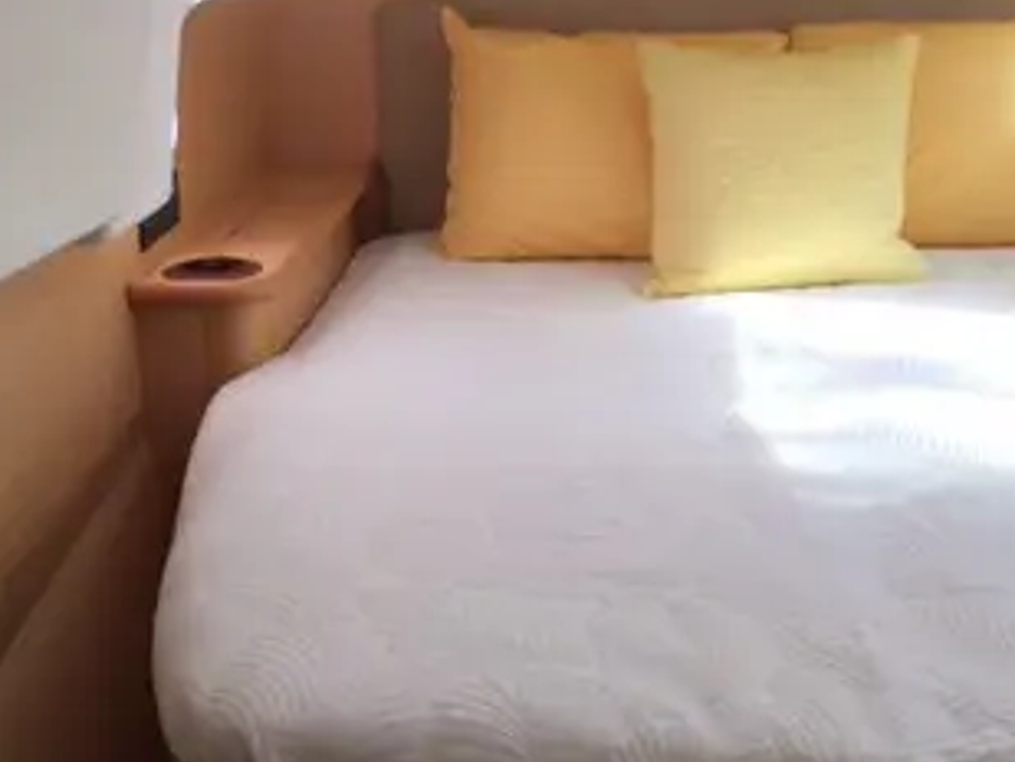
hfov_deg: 32.1
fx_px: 1760
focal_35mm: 60
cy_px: 240
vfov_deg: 24.3
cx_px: 604
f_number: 2.2
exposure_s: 1/120
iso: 40
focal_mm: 4.15
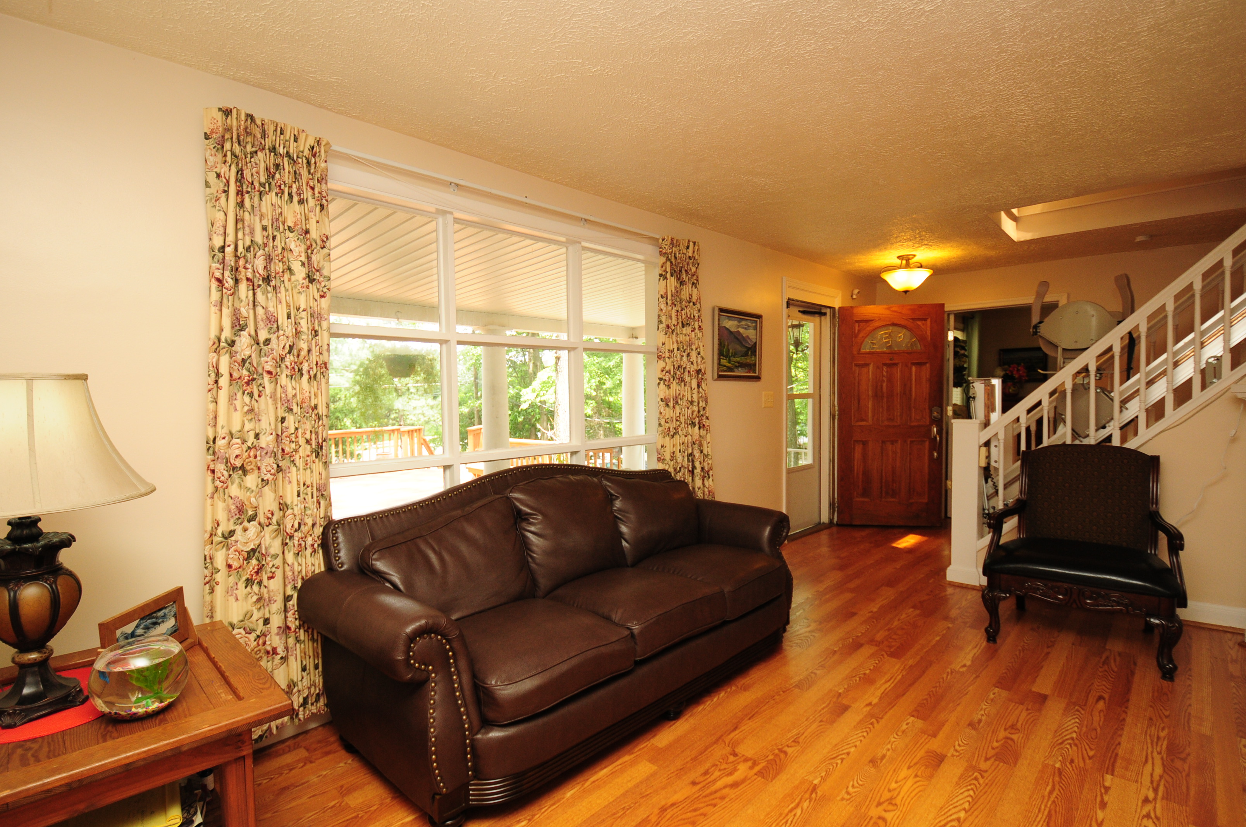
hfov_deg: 95.0
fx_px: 570
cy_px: 414
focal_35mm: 16
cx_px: 623
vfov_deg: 71.9
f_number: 3.5
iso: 500
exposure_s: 1/250
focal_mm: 11
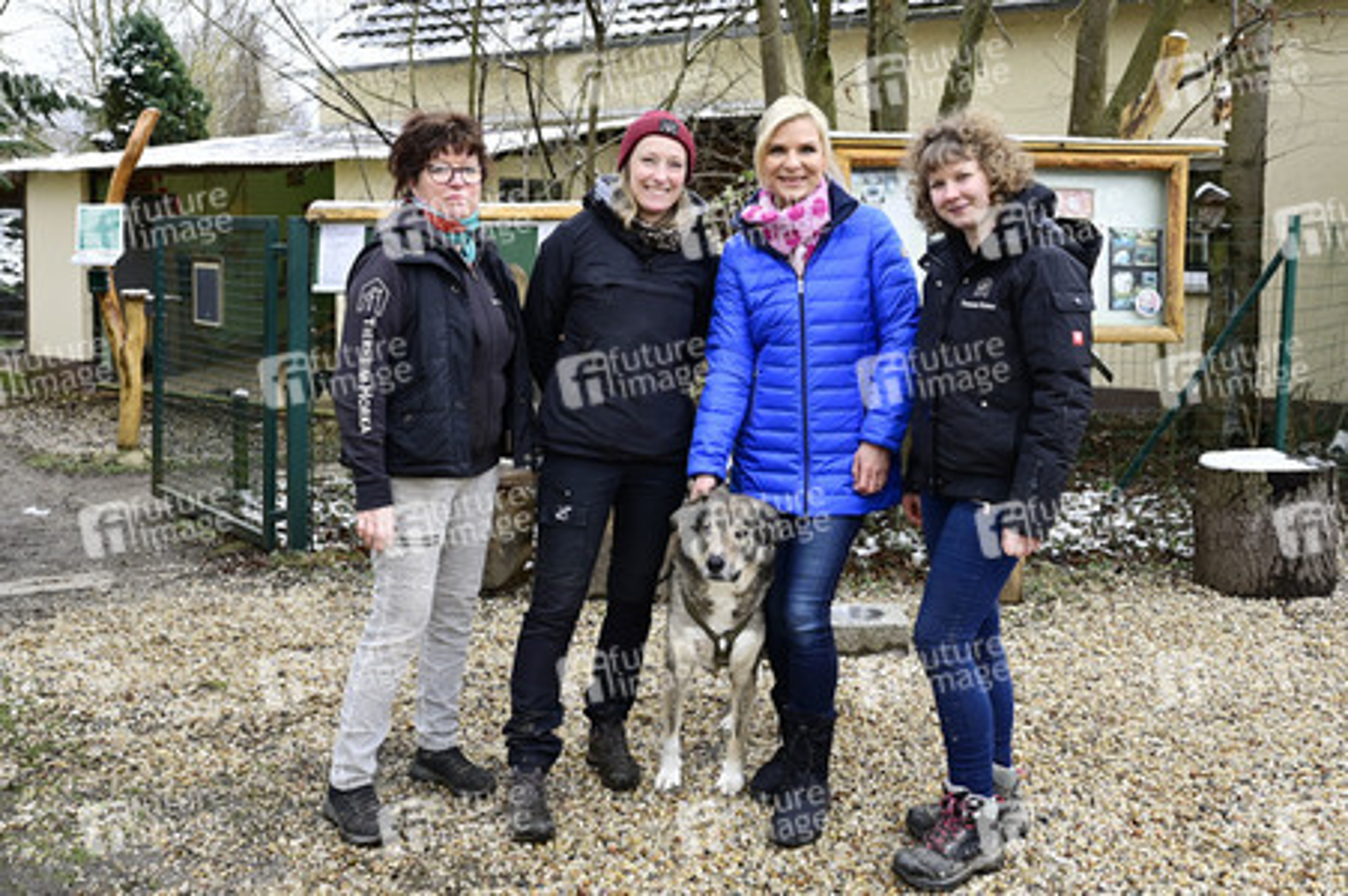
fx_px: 992
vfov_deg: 48.7
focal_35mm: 26
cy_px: 448
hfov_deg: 68.4
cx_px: 674
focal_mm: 26.5
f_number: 5
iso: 360
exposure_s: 1/250
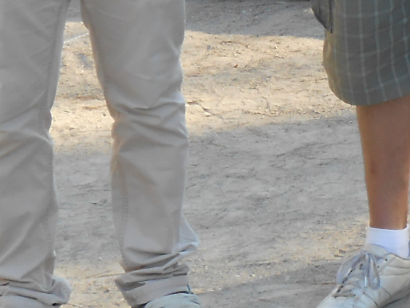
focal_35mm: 200
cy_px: -252
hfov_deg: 9.4
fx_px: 2370
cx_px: 775
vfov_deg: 7.2
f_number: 4.5
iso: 80
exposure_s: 1/60
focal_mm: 7.8
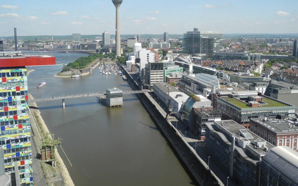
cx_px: 147
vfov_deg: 33.5
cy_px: 76
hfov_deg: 51.5
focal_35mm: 38
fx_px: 309
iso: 100
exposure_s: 1/727
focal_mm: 7.4
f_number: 3.2
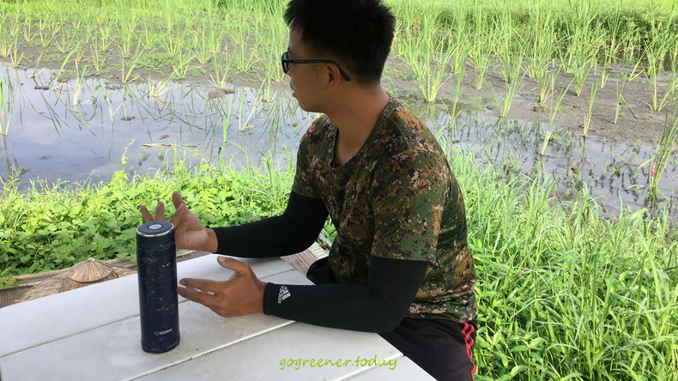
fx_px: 575
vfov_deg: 36.3
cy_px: 126
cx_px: 340
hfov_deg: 61.0
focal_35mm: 32
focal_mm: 4.15
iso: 25
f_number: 2.2
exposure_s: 1/496
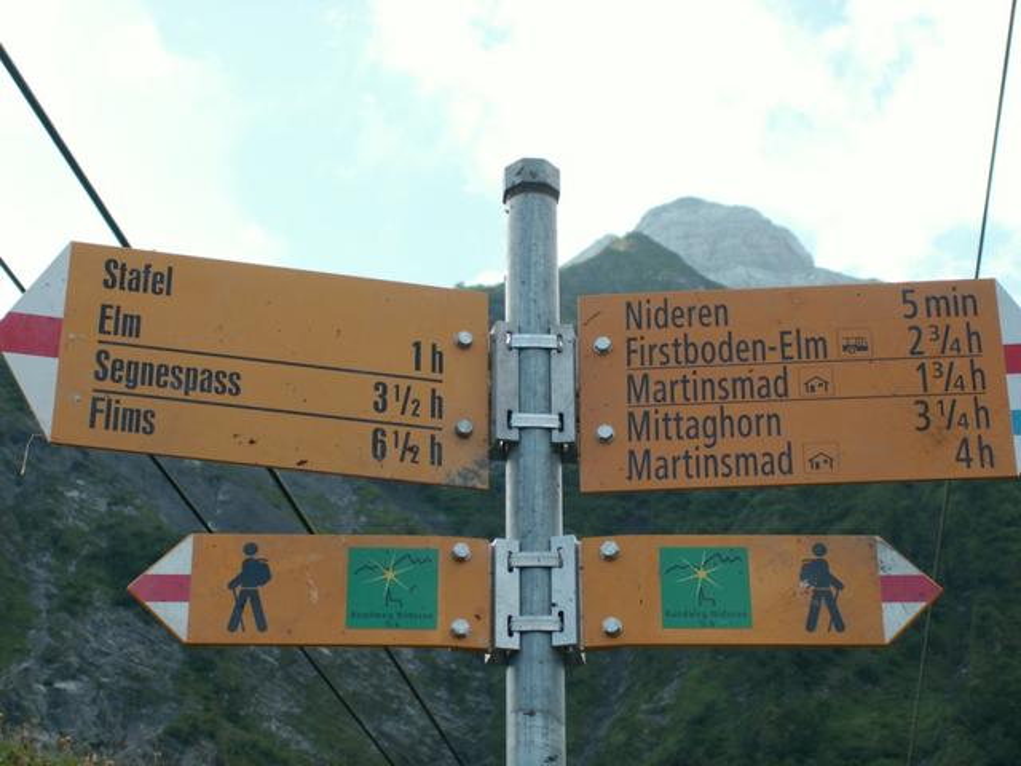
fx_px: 2183
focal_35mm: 74
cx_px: 510
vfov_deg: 19.9
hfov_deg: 26.3
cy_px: 383
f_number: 3.2
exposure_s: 1/200
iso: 50
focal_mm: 12.42
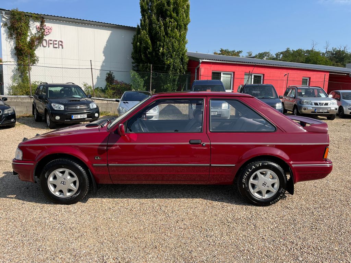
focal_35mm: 26
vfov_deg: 53.1
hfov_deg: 67.3
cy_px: 132
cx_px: 176
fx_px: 264
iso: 50
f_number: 1.6
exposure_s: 1/2899
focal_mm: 5.1
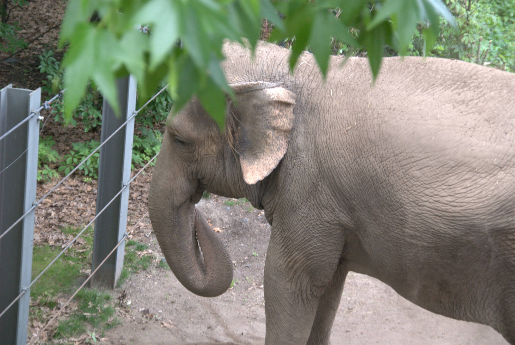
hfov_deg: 17.0
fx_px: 1719
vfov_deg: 11.5
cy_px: 172
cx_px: 258
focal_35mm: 120
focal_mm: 80
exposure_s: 1/160
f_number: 5.6
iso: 800
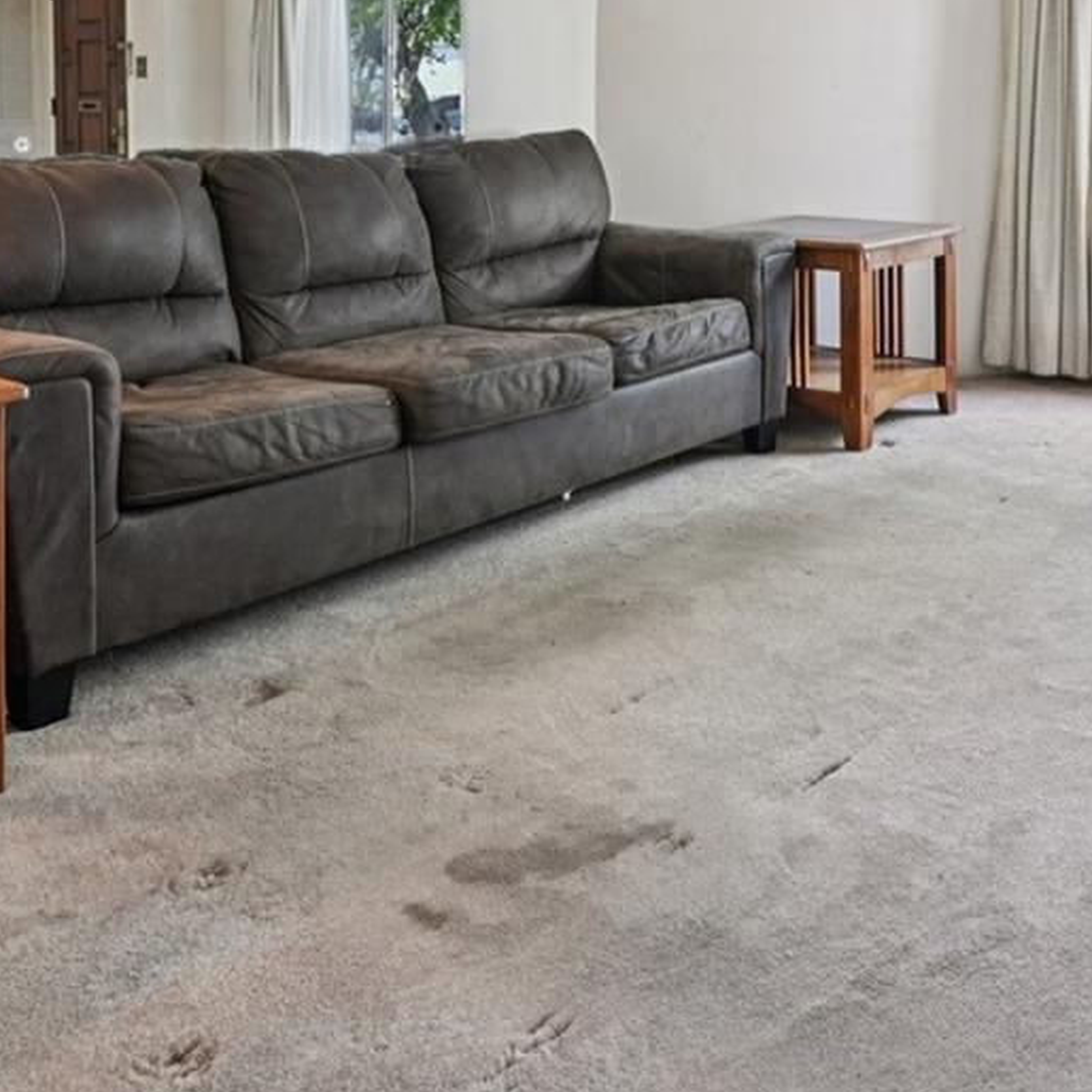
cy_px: 62
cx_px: 894
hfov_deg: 42.6
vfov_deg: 40.6
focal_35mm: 37
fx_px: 1321
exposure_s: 1/15
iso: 280
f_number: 11
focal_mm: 14
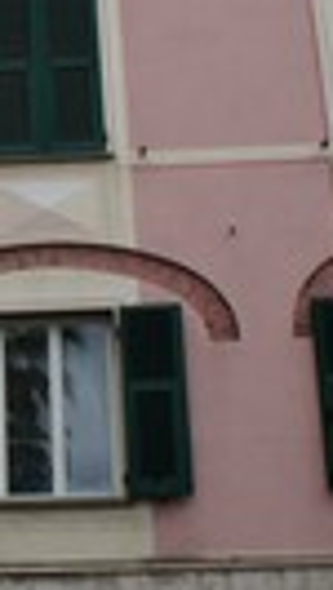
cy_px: 182
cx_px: -186
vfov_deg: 21.7
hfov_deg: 11.8
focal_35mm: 98
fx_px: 1535
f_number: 11
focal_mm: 18
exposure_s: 1/250
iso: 400
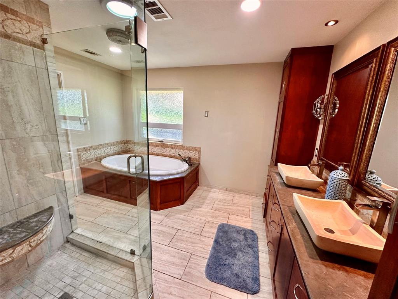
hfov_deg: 102.1
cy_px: 150
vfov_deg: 85.7
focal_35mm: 14
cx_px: 199
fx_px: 161
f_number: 2.2
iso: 160
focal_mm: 2.22
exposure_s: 1/60
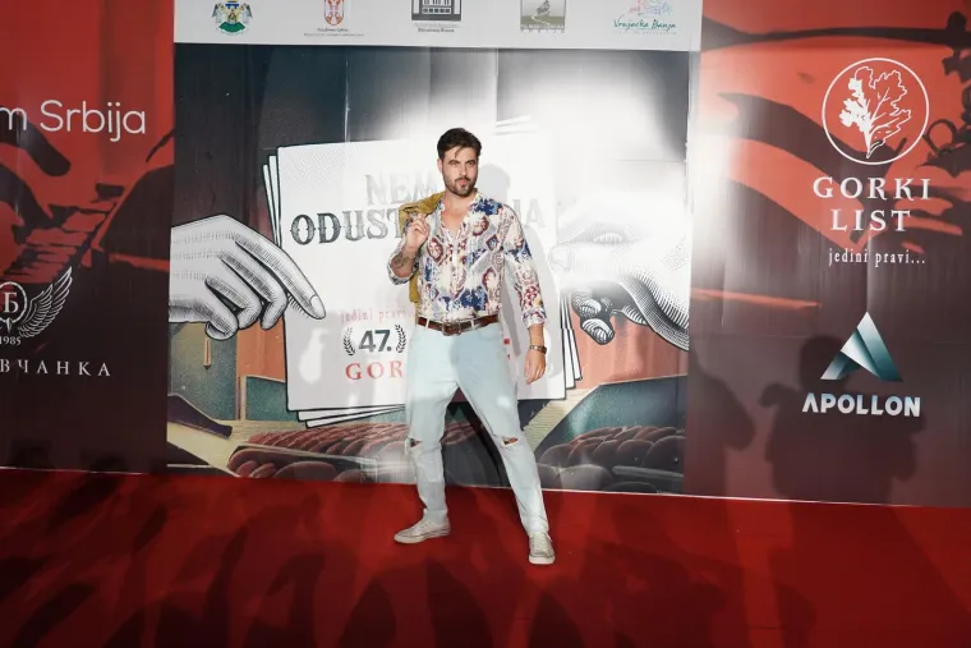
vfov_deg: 38.9
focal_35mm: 34
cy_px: 324
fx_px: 917
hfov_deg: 55.8
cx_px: 486
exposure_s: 1/500
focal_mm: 34
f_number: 4
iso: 3200
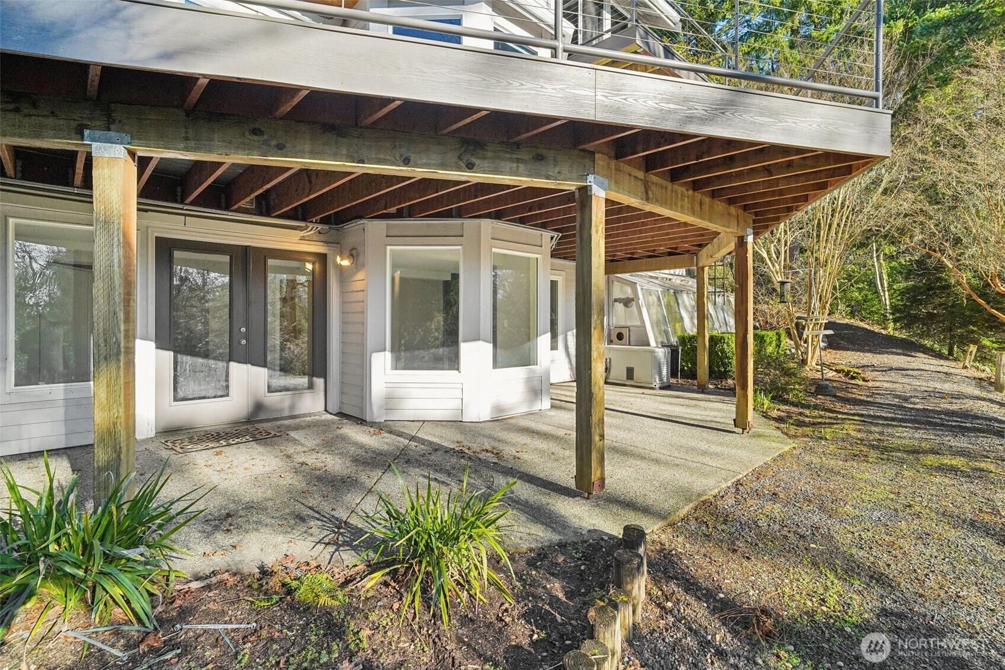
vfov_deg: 73.7
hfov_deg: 96.7
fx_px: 447
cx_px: 502
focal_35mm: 16
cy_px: 335
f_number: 8
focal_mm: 16
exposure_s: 1/320
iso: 1600
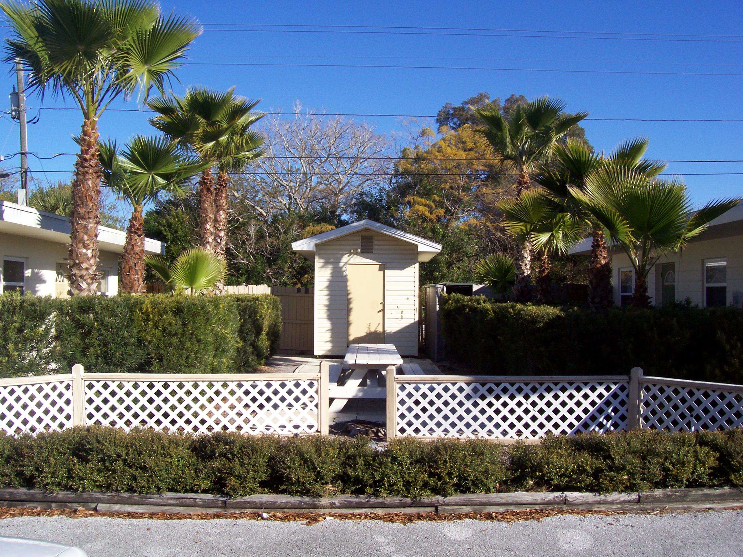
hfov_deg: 54.0
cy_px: 278
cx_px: 372
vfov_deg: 41.8
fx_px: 730
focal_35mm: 34
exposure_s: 1/435
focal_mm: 5.6
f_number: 5.1
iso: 80
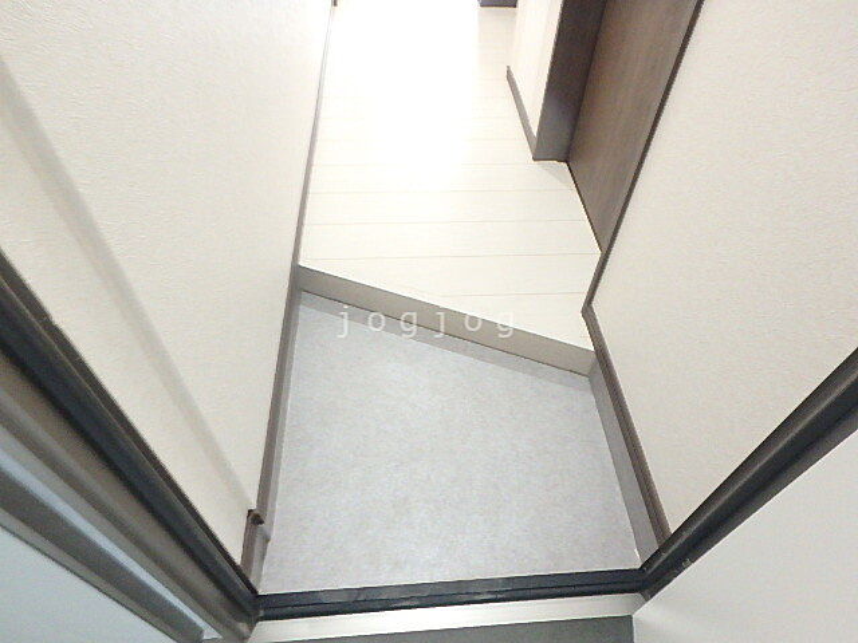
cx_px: 429
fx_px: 521
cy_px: 322
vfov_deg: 63.4
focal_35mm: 21
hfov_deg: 79.0
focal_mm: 3.7
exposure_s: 1/25
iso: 800
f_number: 3.5
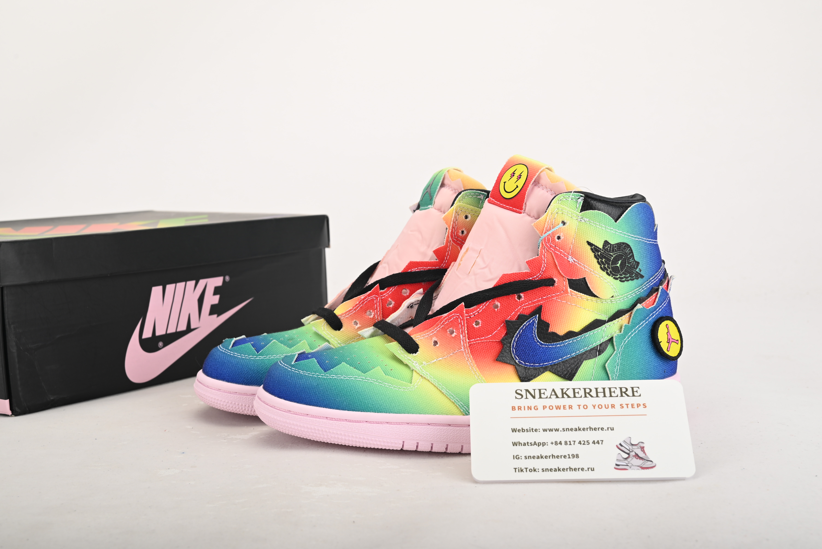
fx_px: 1051
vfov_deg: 29.3
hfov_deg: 42.7
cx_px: 411
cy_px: 274
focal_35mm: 46
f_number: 11
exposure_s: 1/200
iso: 100
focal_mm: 46
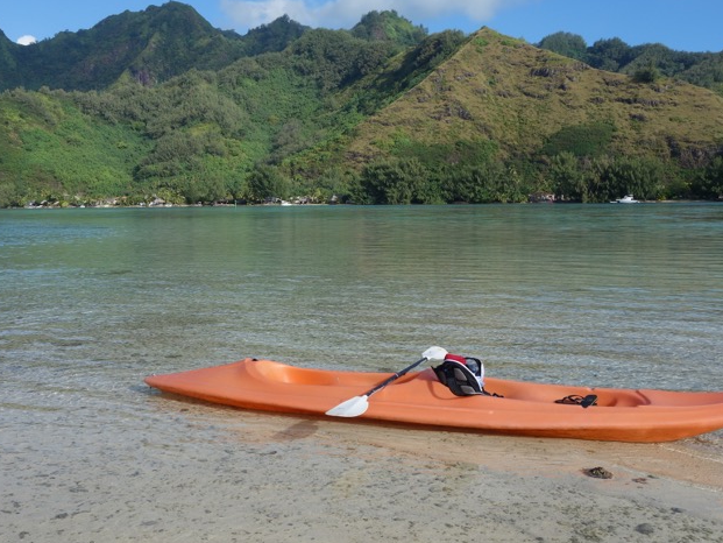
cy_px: 233
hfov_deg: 47.8
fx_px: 815
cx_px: 341
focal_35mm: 39
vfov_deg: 36.8
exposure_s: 1/500
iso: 125
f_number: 5.6
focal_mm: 10.4
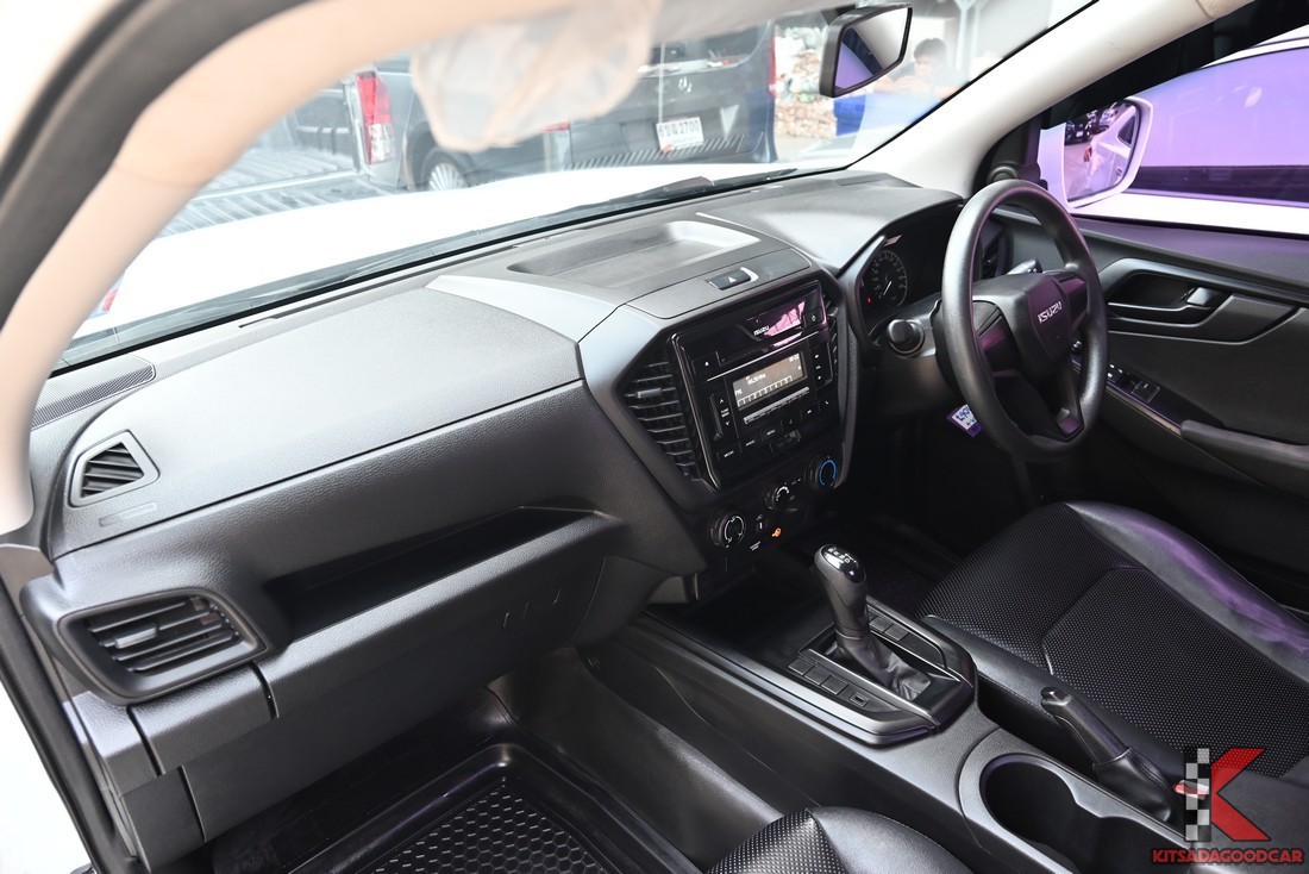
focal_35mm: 24
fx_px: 873
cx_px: 654
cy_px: 437
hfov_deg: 73.7
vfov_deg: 53.2
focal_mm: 24
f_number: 5.6
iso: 800
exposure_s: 1/30
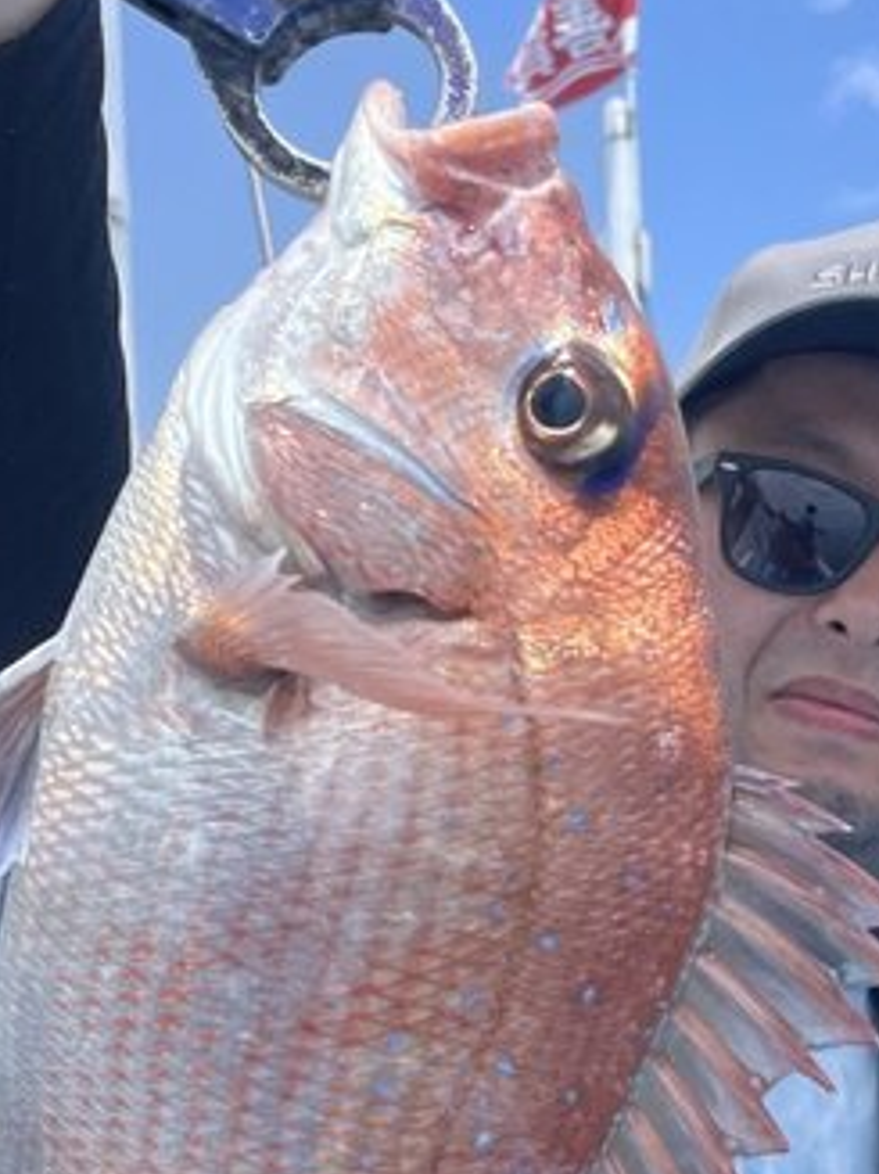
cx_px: 847
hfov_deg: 21.0
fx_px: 2304
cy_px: 887
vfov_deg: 28.1
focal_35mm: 68
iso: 32
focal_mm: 4.2
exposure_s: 1/4464
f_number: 1.6
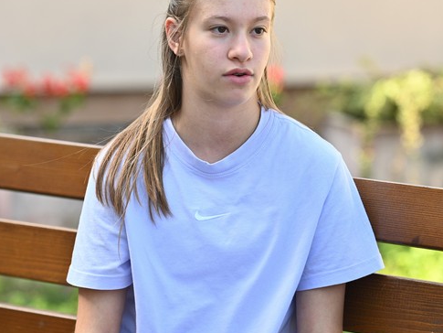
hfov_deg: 9.6
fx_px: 2637
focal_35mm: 206
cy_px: 114
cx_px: 239
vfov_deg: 7.2
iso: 200
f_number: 2.8
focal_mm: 130
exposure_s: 1/640
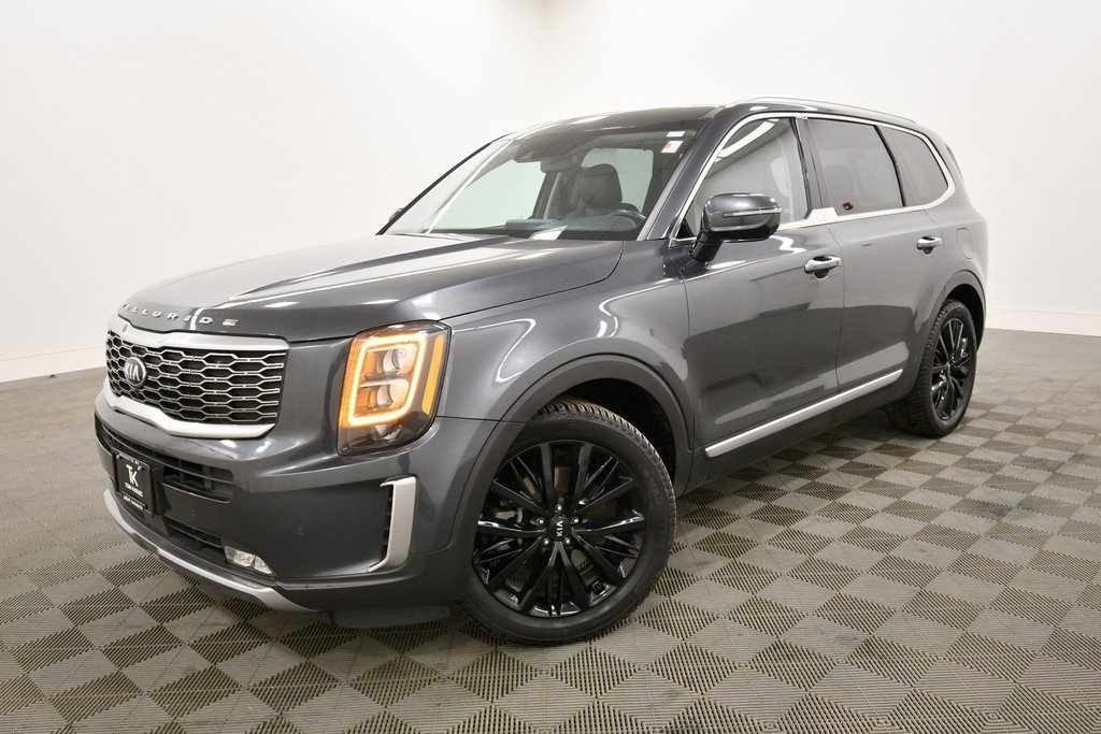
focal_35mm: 27
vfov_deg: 47.9
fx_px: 826
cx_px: 550
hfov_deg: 67.4
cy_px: 367
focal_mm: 18
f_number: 5.6
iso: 1250
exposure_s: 1/125
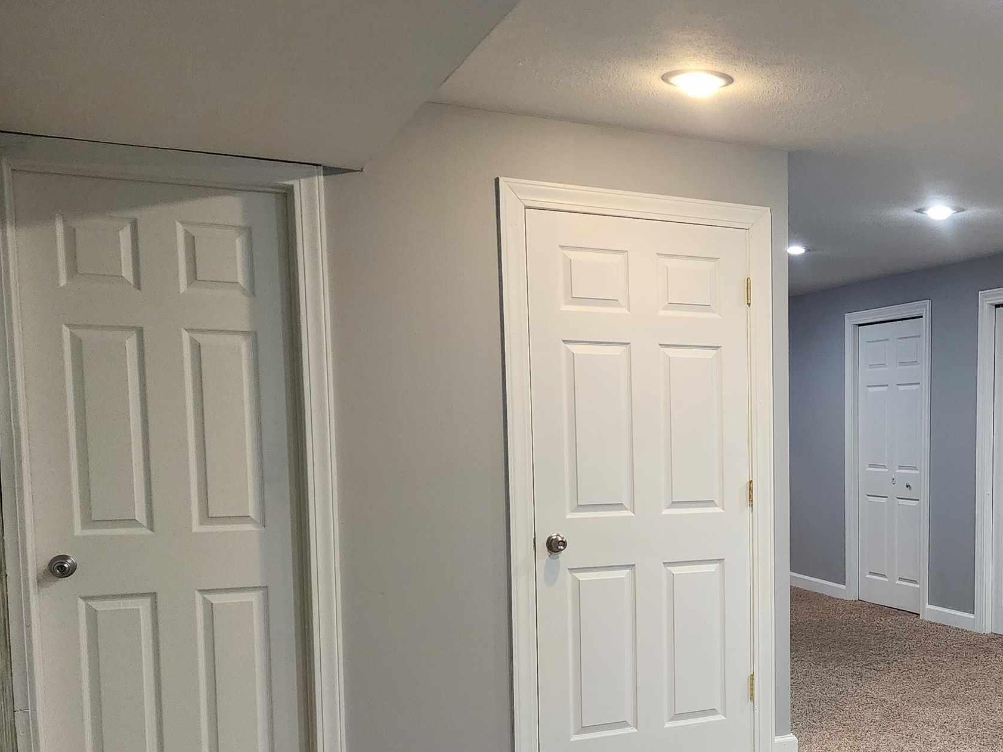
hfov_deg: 42.4
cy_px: 524
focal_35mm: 42
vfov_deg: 33.9
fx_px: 1217
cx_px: 831
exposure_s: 1/60
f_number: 1.8
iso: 800
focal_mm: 6.4
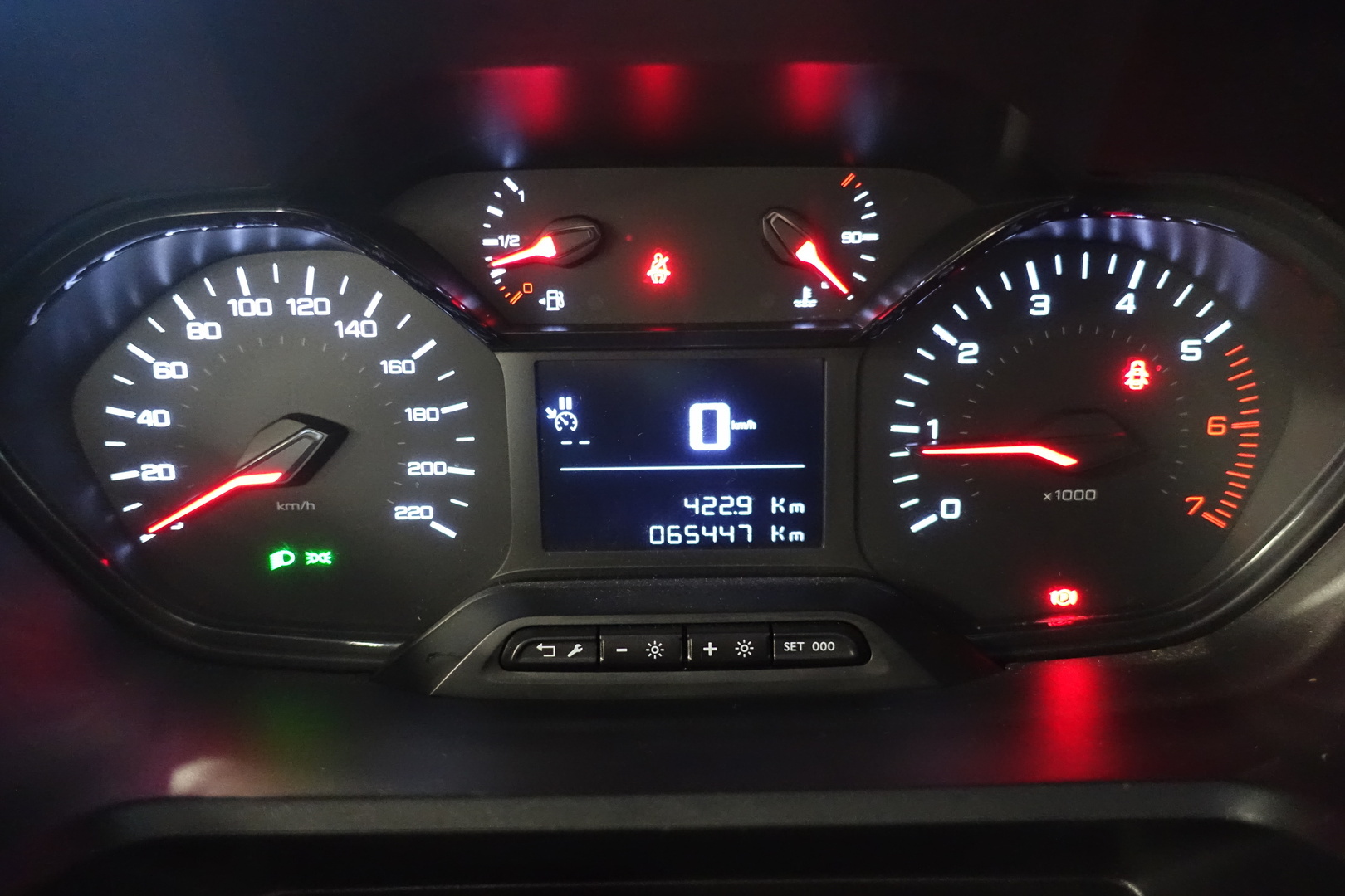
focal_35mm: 24
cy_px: 448
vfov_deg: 53.1
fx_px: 897
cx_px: 672
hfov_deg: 73.7
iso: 3200
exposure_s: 1/60
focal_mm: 8.8
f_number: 1.8
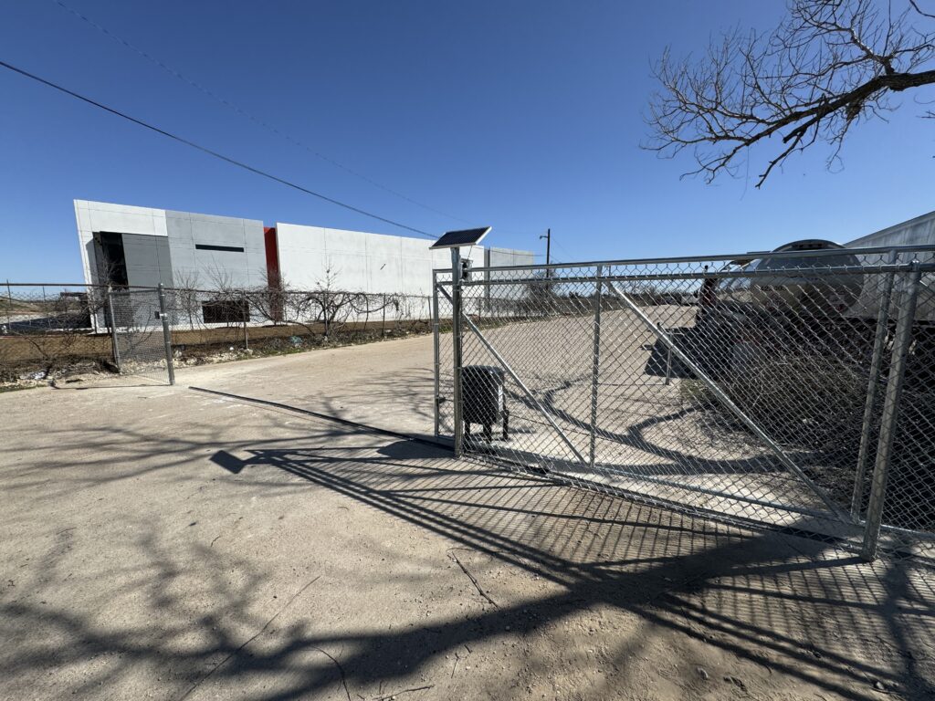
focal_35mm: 14
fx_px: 378
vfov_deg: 85.7
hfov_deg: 102.1
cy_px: 350
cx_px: 468
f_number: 2.2
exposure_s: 1/3906
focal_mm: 2.22
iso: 50
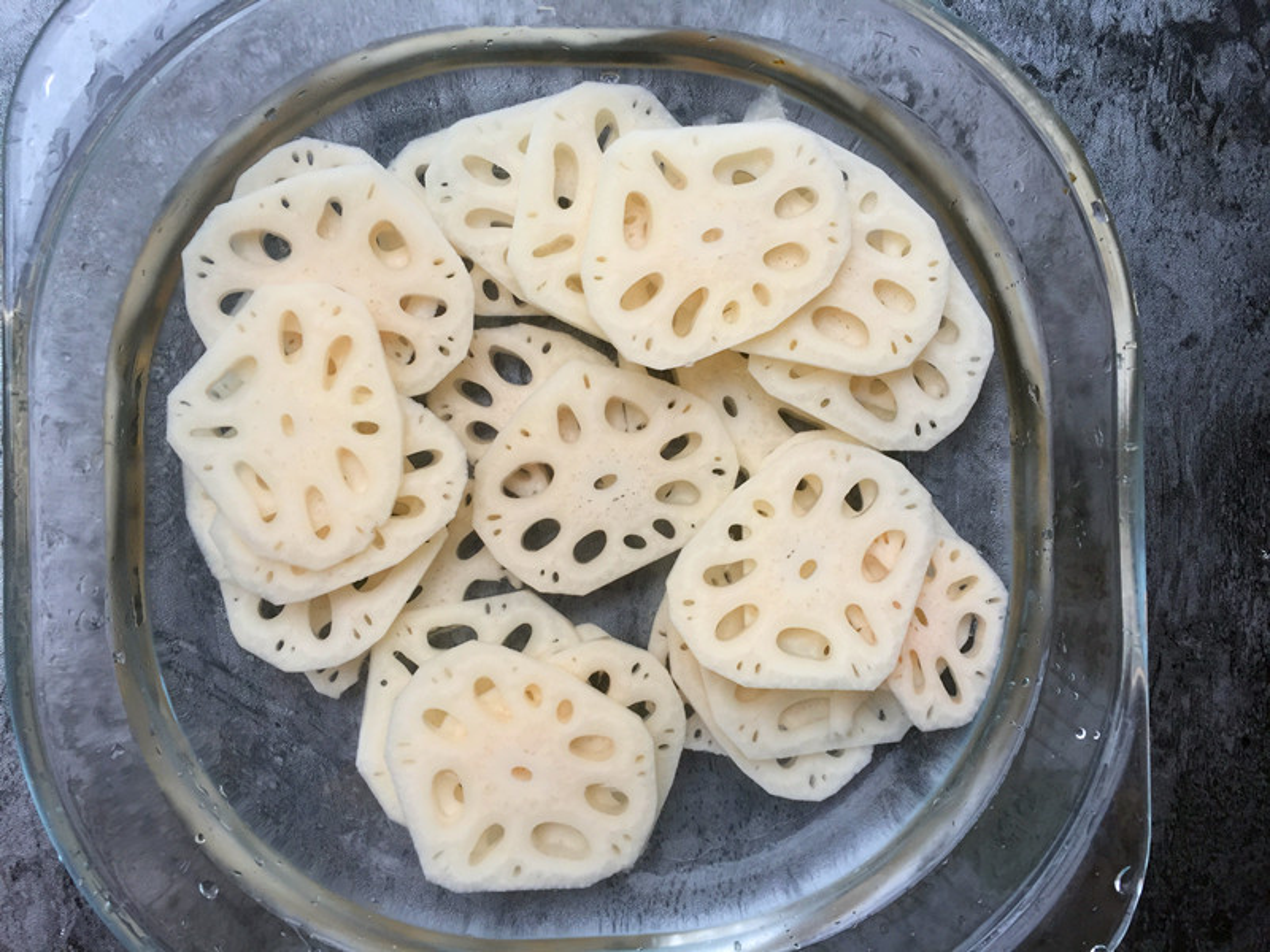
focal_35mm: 29
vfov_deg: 48.2
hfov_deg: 61.7
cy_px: 476
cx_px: 635
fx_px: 1064
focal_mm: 4.15
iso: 32
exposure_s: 1/50
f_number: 2.2
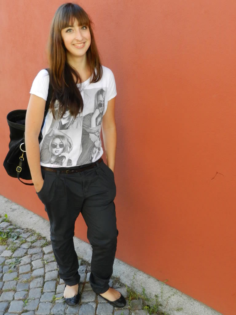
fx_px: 345
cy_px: 158
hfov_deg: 37.7
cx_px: 118
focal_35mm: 38
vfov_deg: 49.0
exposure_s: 1/250
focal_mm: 6.7
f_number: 4
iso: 500
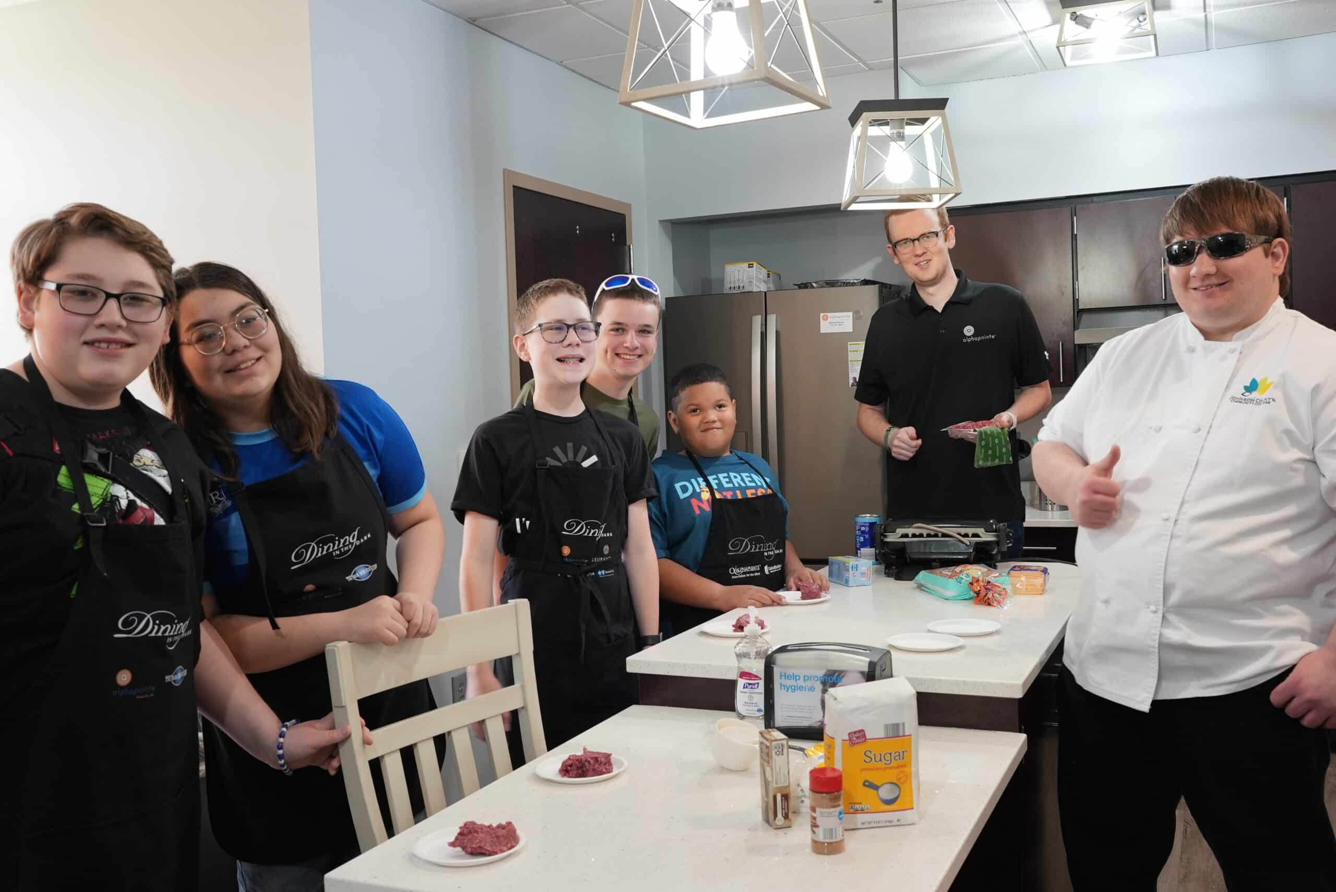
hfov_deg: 54.4
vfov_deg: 37.9
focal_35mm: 35
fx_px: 1300
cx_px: 668
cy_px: 446
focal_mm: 35
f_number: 8
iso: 2000
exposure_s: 1/40
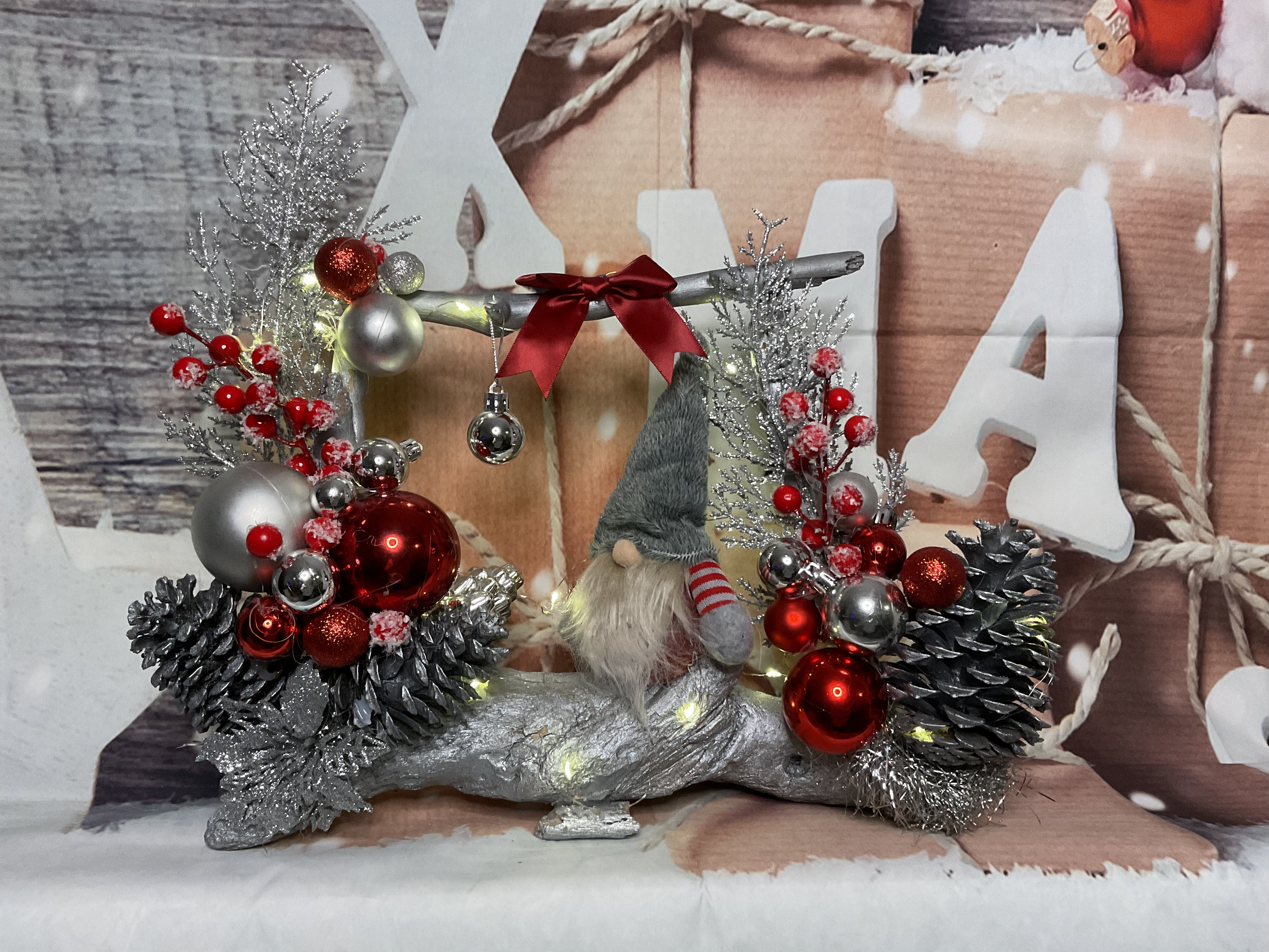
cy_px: 476
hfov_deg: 61.7
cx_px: 634
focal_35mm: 29
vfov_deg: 48.2
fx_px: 1063
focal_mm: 3
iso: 160
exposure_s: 1/60
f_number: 1.8
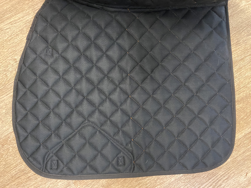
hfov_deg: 67.3
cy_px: 94
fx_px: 189
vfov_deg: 53.1
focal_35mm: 26
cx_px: 126
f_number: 1.8
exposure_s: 1/25
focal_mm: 4.25
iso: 800
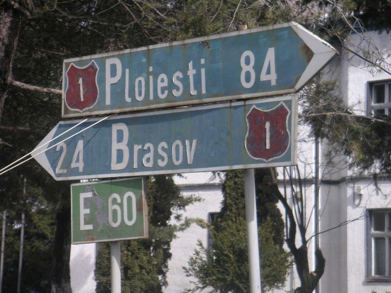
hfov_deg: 17.7
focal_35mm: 111
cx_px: 196
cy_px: 146
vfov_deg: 13.3
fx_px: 1254
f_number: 3.6
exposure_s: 1/350
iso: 50
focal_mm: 17.1
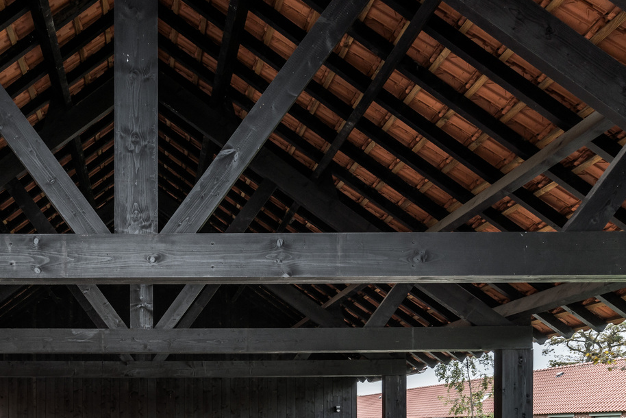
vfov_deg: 35.7
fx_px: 609
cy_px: 372
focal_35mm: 35
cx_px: 137
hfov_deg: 51.5
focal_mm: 16
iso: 200
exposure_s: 1/10
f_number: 13
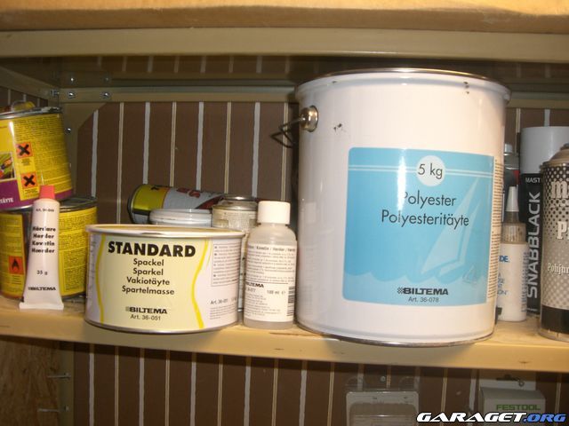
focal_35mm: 38
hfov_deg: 49.0
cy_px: 213
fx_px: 625
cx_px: 284
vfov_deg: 37.7
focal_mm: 6.2
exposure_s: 1/60
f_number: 2.7
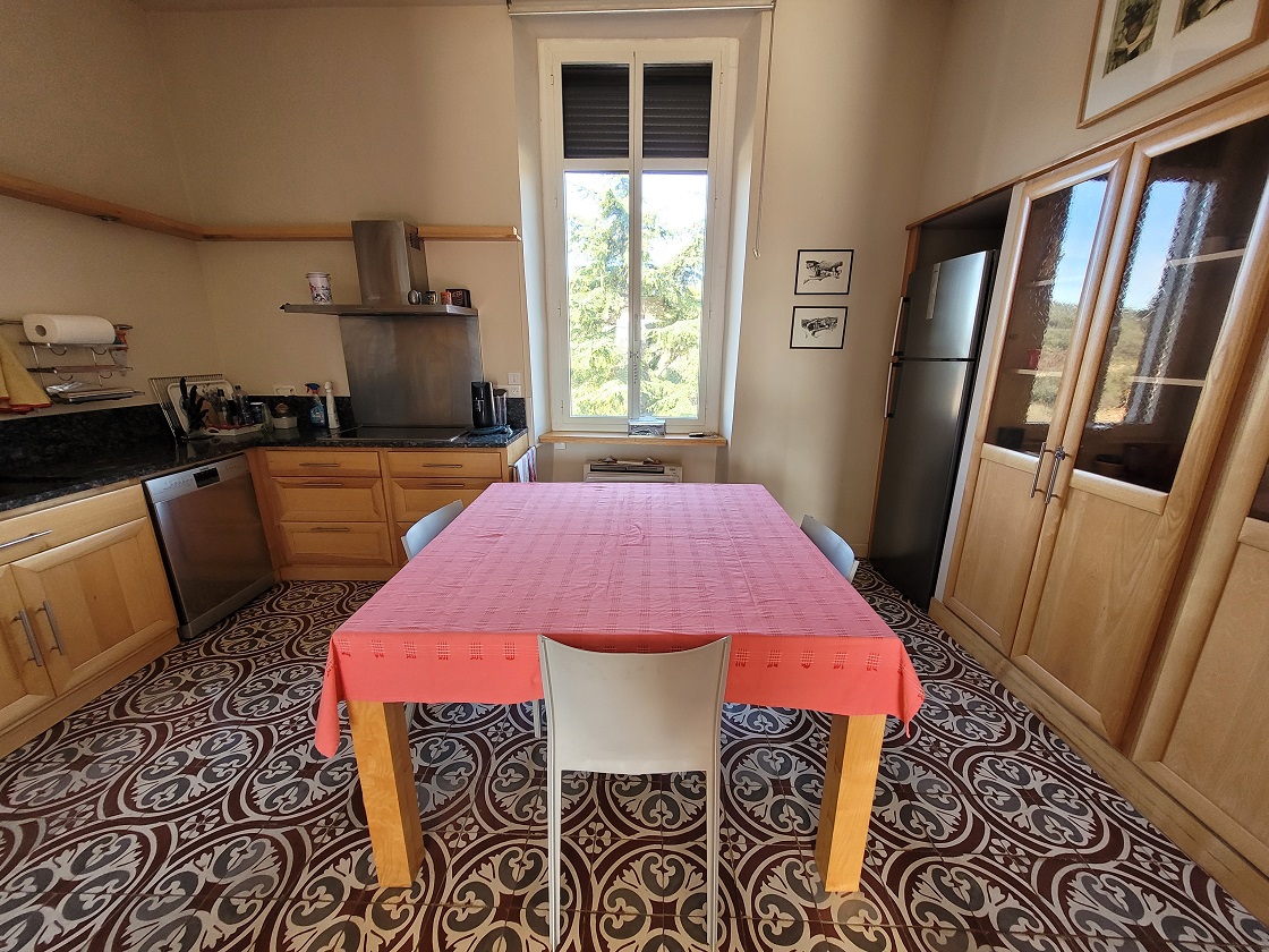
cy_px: 476
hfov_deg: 106.2
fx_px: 477
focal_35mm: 13
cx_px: 634
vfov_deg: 89.9
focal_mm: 1.74
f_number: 2.2
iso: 125
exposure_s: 1/50
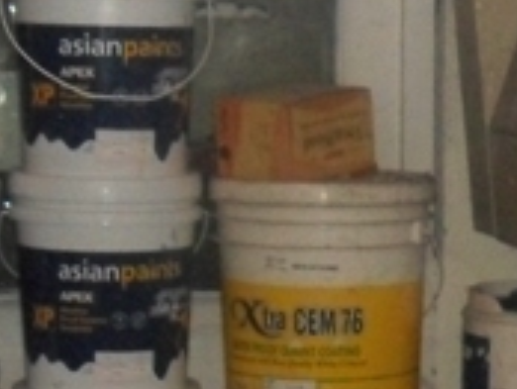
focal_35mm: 142
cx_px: 882
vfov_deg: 10.3
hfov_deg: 12.8
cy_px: 478
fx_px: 2124
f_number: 8.3
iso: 320
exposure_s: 1/45
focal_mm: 6.3
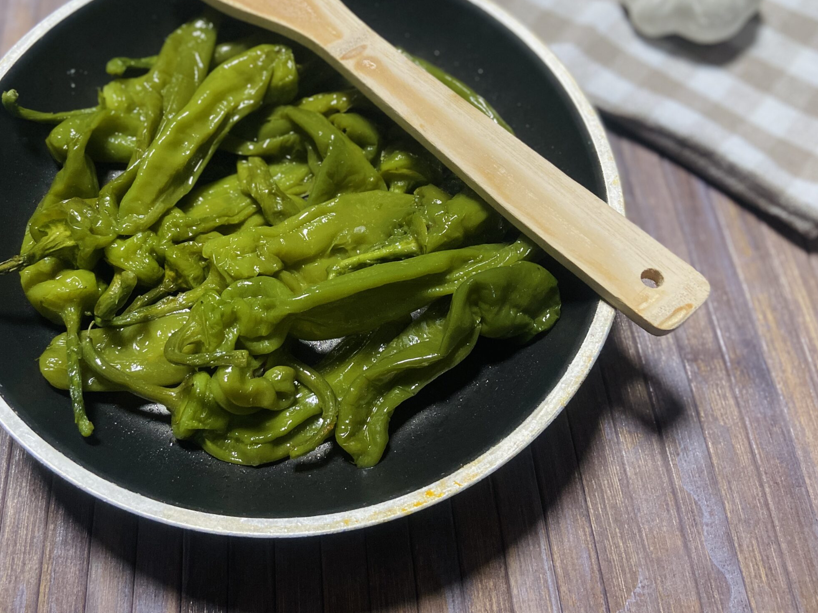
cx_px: 307
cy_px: 243
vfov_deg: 41.6
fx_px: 803
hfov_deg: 53.4
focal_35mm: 34
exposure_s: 1/50
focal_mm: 4.25
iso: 400
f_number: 1.8
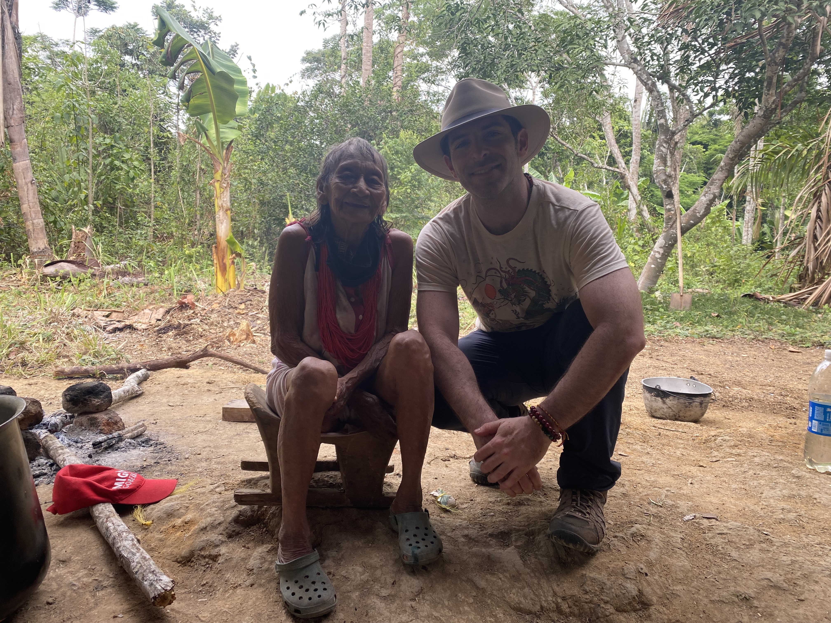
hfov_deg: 67.3
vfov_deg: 53.1
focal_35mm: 26
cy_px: 312
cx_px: 416
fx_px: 624
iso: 32
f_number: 1.8
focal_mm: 4.25
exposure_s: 1/122
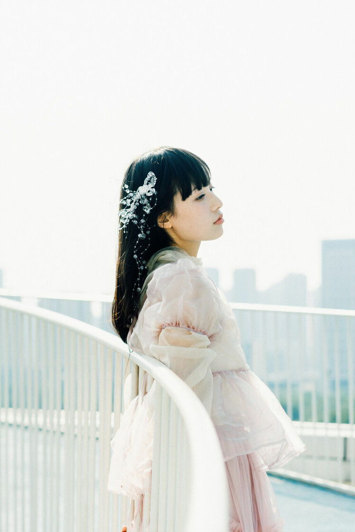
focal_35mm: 77
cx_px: 166
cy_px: 302
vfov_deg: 26.3
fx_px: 1139
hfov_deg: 17.7
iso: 100
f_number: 2.8
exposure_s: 1/1600
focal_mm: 55
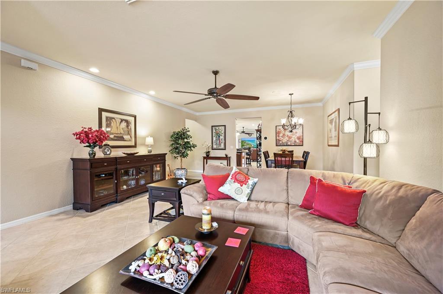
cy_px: 147
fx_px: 172
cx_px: 222
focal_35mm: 14
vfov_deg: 81.1
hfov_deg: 104.3
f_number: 8
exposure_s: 3
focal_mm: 14
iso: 100
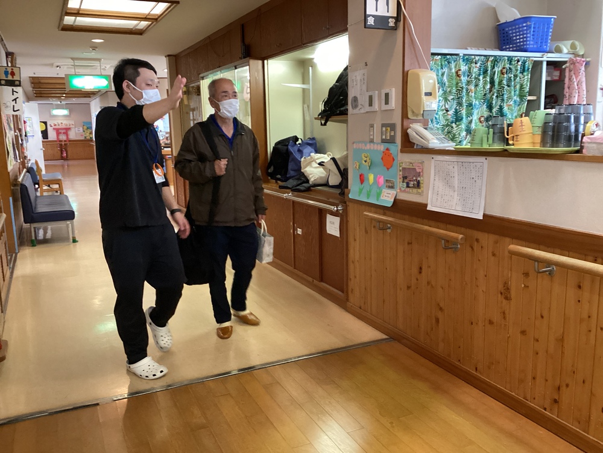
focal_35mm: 31
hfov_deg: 58.4
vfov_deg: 45.4
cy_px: 226
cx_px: 302
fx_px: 540
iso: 320
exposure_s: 1/50
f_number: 2.4
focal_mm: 3.3
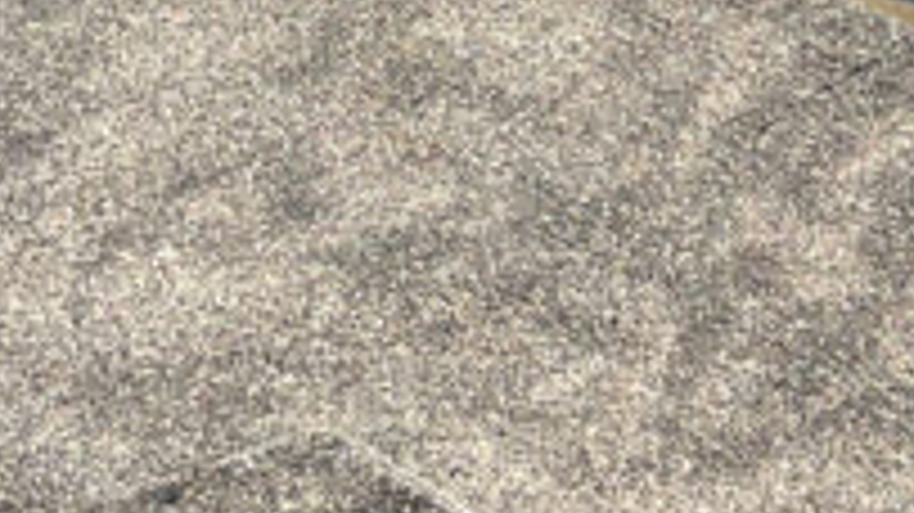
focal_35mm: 143
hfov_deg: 13.9
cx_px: 1481
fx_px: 3464
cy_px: -904
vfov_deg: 7.6
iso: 50
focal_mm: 5.1
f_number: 1.6
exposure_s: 1/2024
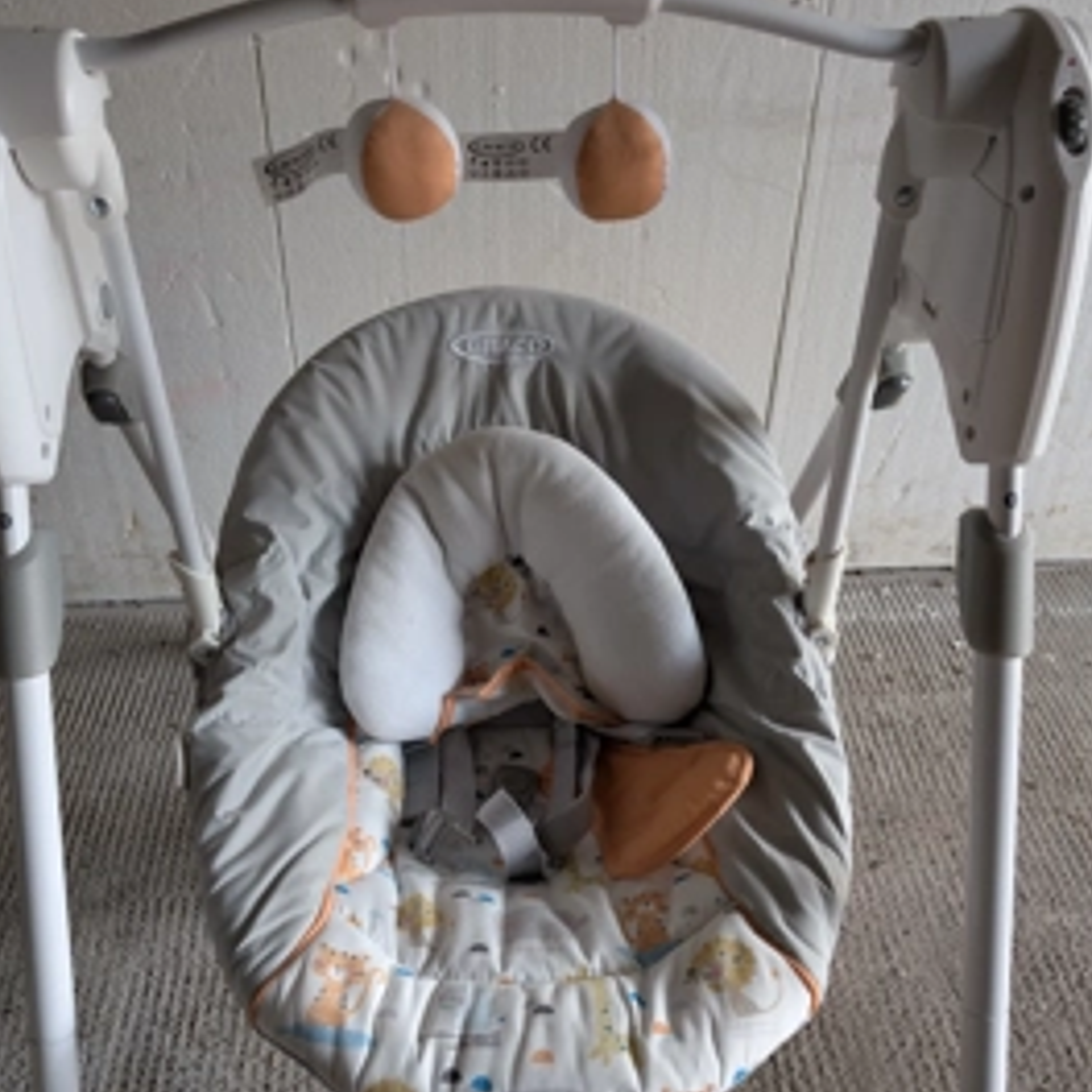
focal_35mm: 32
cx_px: 513
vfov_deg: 50.9
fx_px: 1142
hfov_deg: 51.1
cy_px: 641
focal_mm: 6.9
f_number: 1.68
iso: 114
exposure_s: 1/132
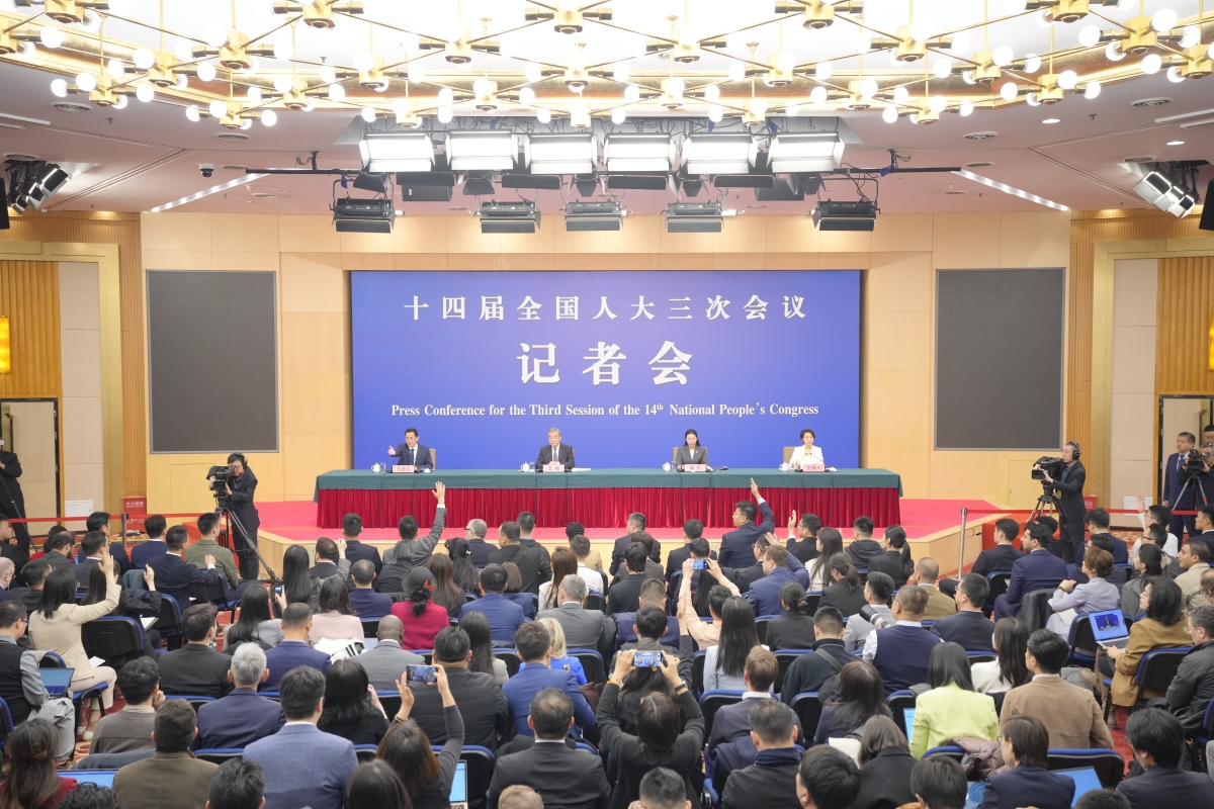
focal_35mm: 35
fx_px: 1180
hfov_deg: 54.4
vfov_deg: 37.9
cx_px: 607
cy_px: 404
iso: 800
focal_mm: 35
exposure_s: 1/200
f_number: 3.2
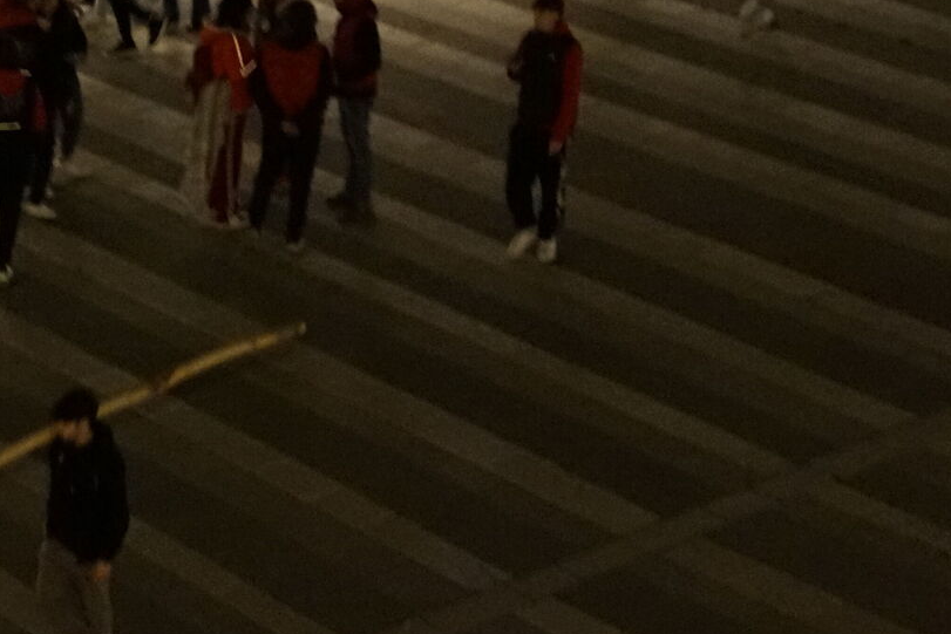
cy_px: -128
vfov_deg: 9.2
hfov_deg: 13.9
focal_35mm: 148
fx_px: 3910
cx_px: 448
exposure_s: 1/40
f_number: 2
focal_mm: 50
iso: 6400
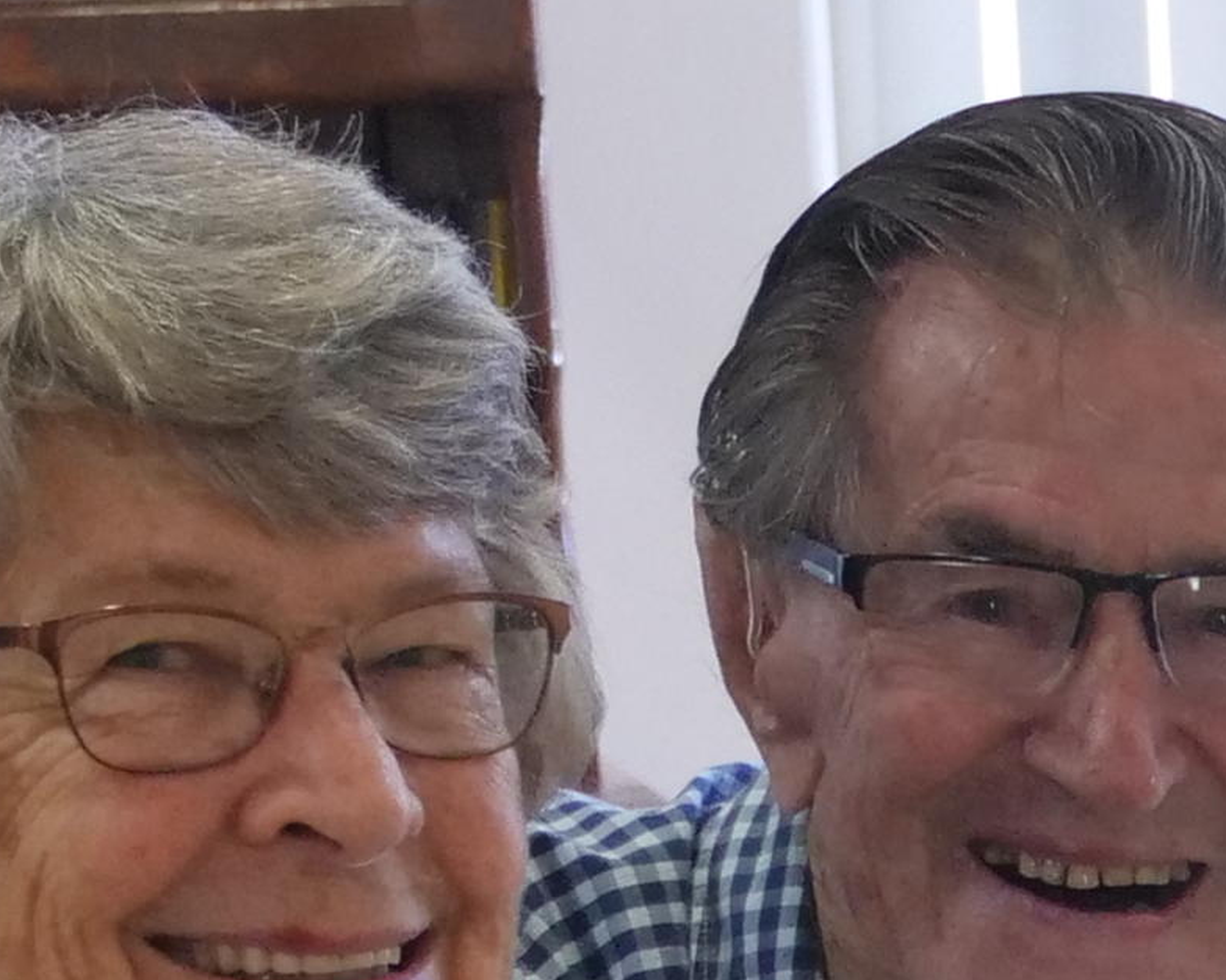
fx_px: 8597
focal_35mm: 237
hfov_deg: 7.5
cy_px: 1691
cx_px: 3221
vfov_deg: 6.4
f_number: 2.8
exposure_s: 1/60
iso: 1000
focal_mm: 19
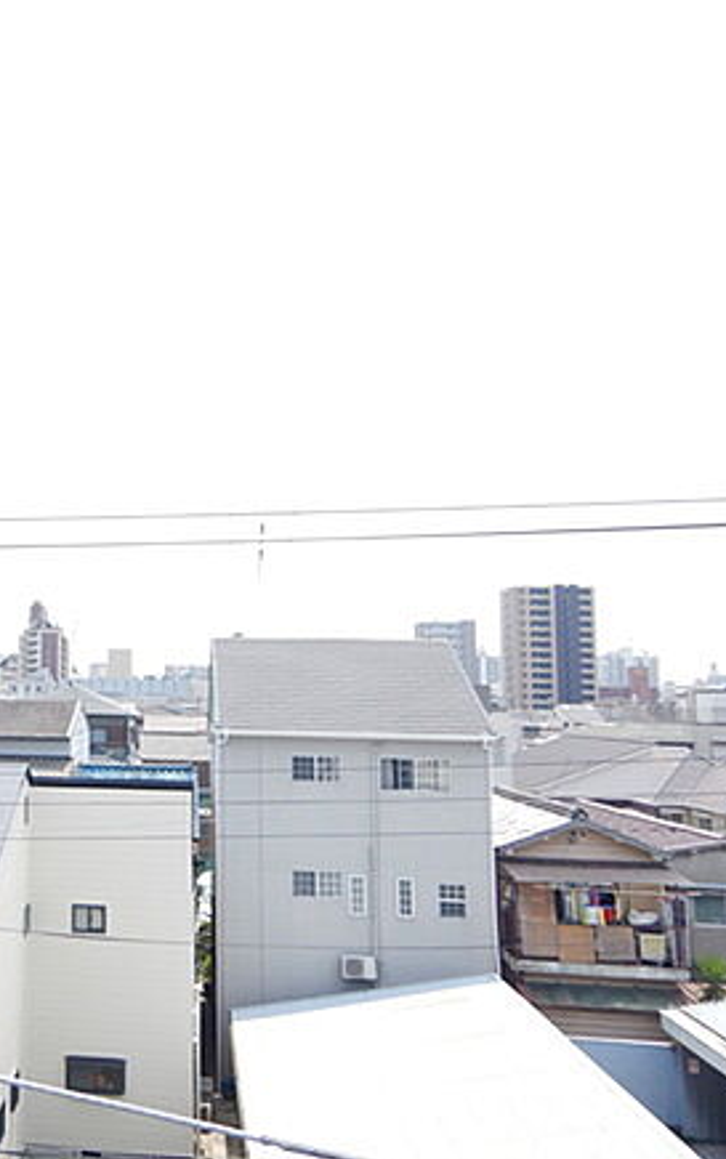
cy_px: 587
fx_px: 1107
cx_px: 5
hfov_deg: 33.4
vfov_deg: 55.3
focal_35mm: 35
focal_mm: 4.3
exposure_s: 1/1000
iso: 125
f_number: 2.8
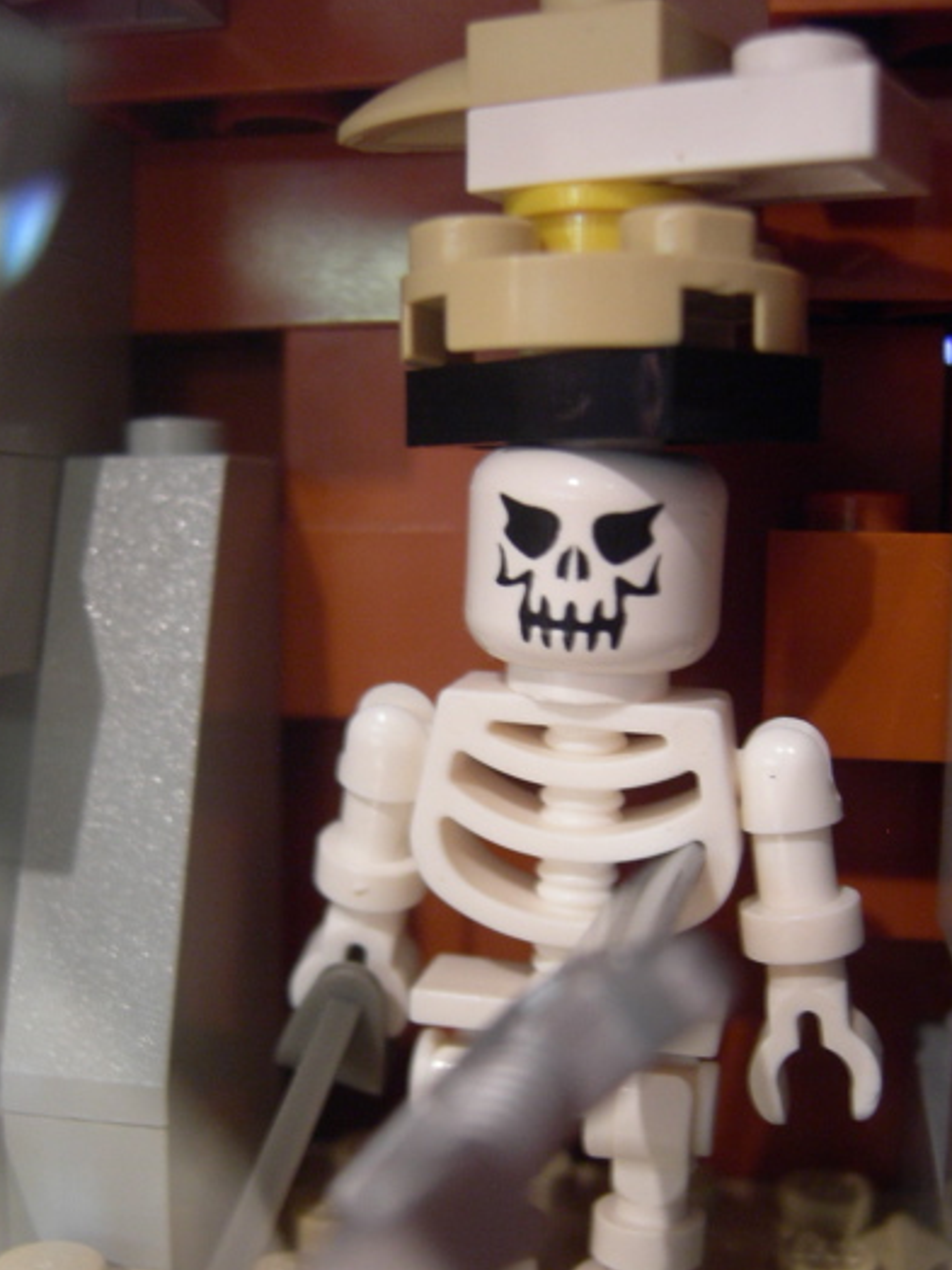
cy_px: 766
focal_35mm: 44
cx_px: 470
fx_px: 1613
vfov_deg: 42.7
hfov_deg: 32.9
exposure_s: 1.2
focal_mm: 7.5
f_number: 2.7
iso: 200
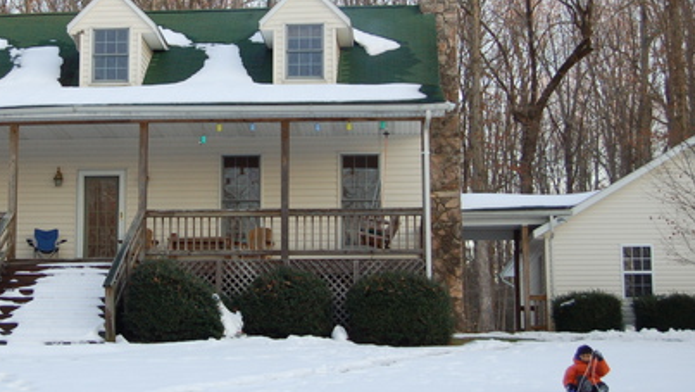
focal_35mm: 82
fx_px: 1508
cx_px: 188
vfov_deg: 14.8
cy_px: 118
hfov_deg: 25.7
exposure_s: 1/100
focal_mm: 35
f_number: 5
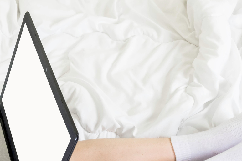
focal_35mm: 75
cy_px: 169
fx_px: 504
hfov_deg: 27.0
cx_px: 122
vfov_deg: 17.7
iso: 320
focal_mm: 19.6
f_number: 8
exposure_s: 1/10
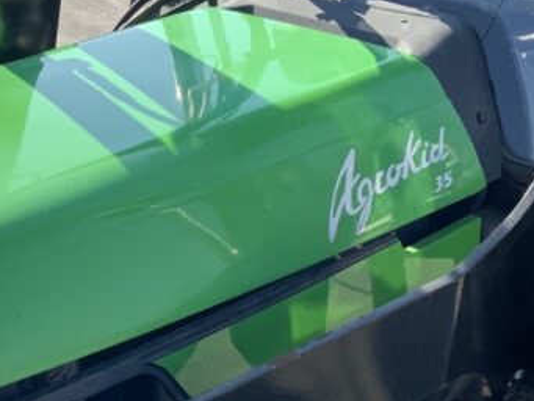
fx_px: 1343
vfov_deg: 16.6
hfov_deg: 22.1
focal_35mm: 87
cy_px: 406
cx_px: 88
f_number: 1.8
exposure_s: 1/883
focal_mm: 3
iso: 16
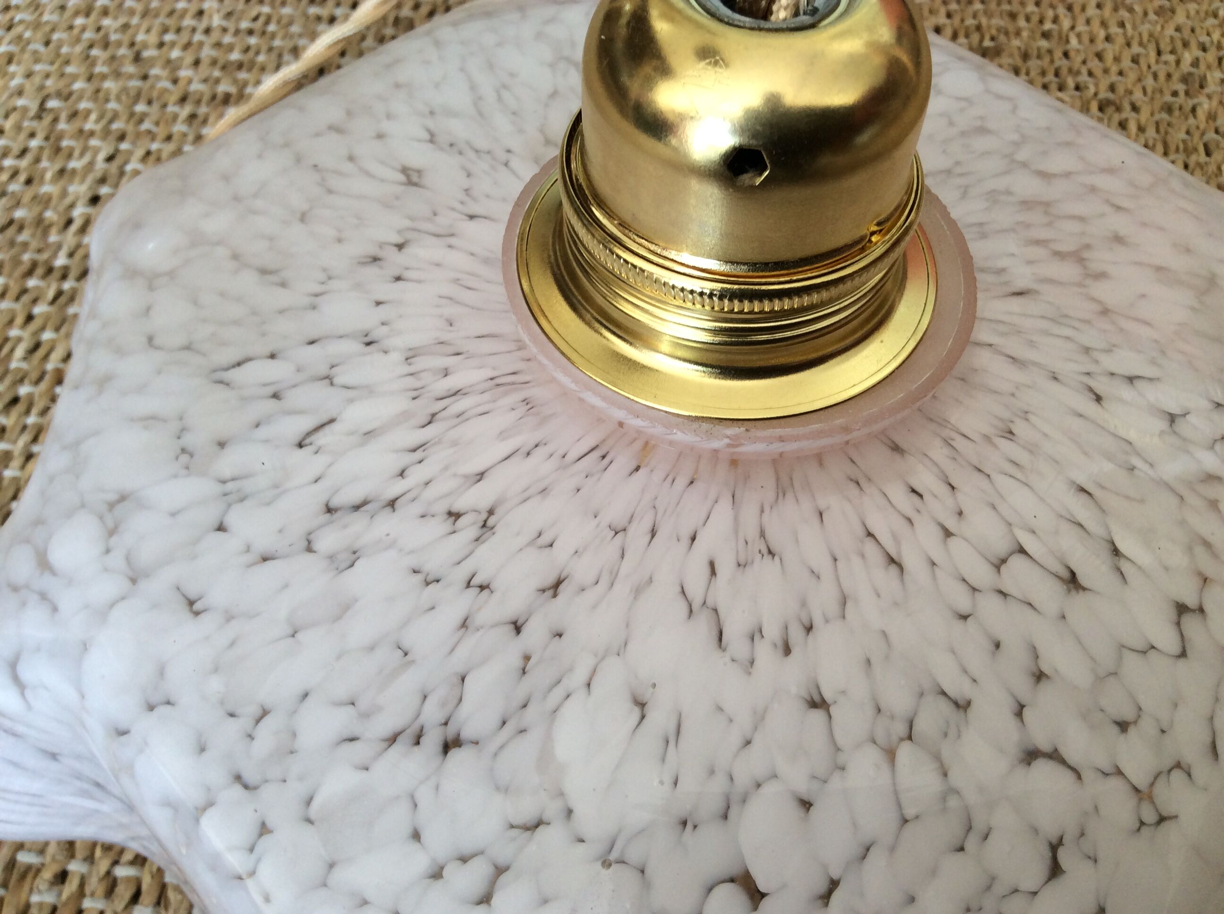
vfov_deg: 44.1
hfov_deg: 56.9
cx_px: 612
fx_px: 1130
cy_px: 457
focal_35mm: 32
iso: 40
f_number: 2.4
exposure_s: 1/40
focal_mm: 3.3
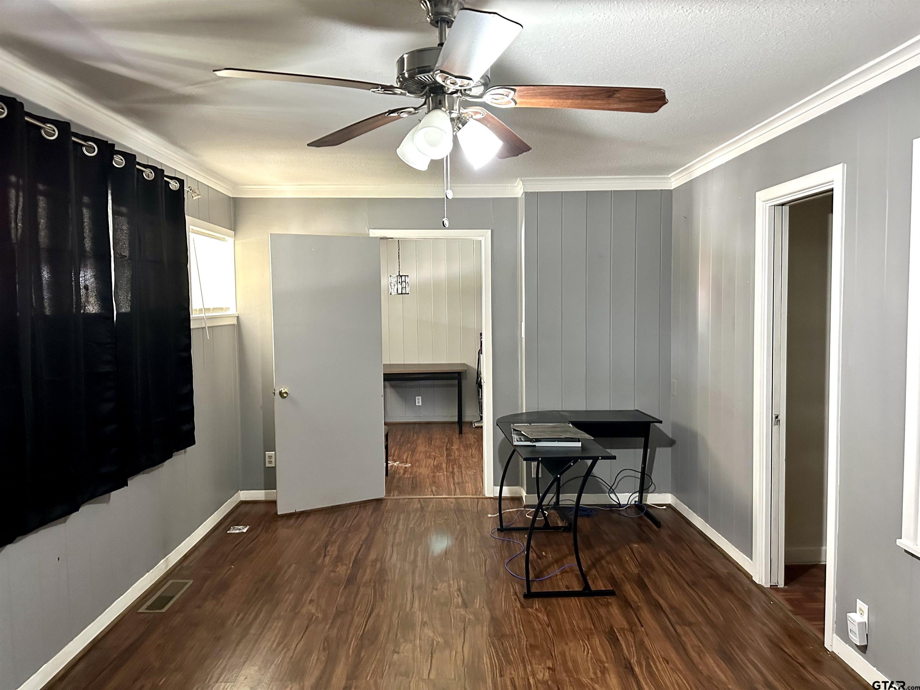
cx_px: 460
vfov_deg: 56.8
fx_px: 638
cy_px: 345
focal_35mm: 24
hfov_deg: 71.6
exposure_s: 1/60
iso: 800
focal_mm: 6.86
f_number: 1.78
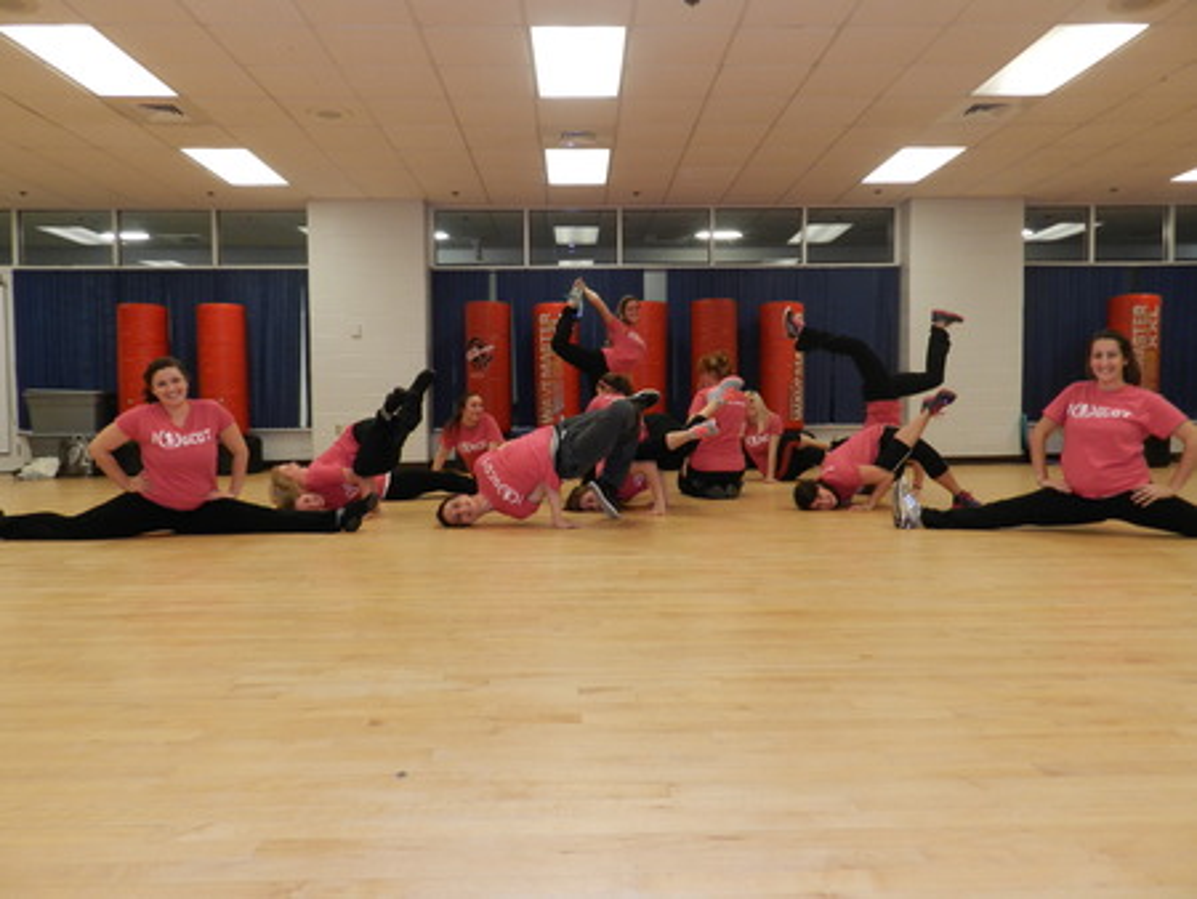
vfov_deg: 54.9
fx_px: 865
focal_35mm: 25
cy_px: 450
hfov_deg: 69.4
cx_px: 598
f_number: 3.5
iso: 200
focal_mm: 4.5
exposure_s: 1/30
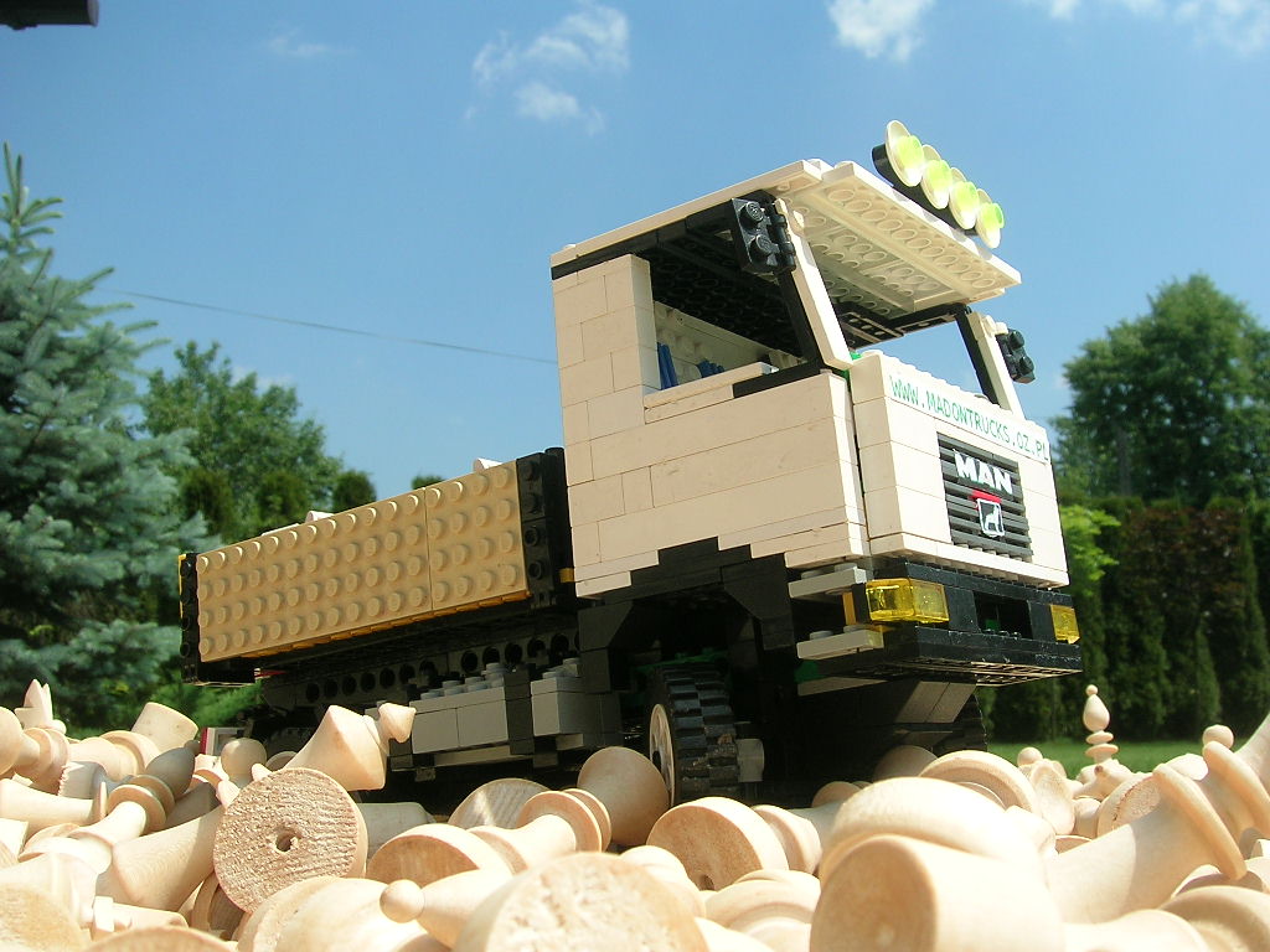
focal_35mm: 40
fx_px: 1468
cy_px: 476
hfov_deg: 46.8
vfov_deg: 36.0
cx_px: 635
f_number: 5
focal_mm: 6.1
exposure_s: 1/507
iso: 50
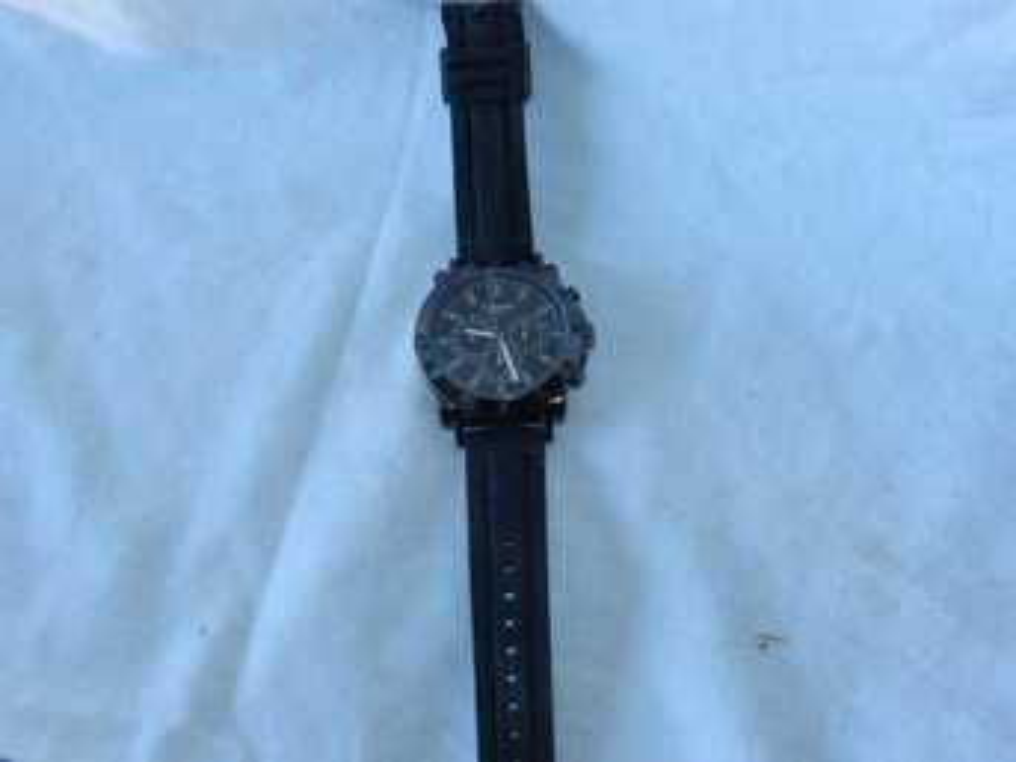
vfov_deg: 27.5
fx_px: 1555
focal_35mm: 53
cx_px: 508
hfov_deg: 36.2
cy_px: 381
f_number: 4.4
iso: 200
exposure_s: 1/30
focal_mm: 9.4
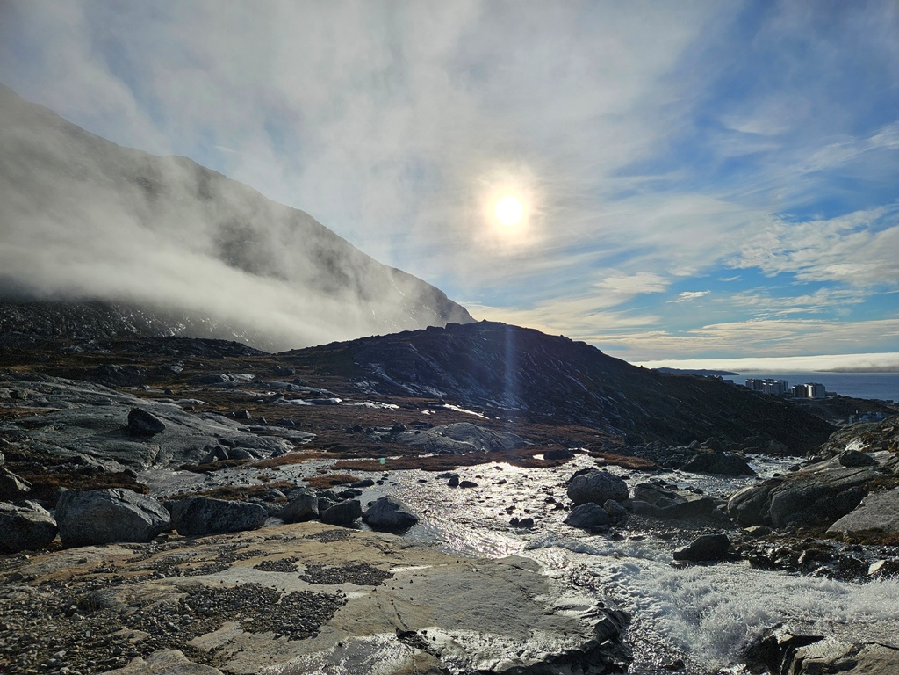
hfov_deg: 73.9
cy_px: 338
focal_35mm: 23
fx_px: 597
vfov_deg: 58.9
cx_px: 450
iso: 25
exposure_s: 1/7800
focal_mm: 5.4
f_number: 1.8
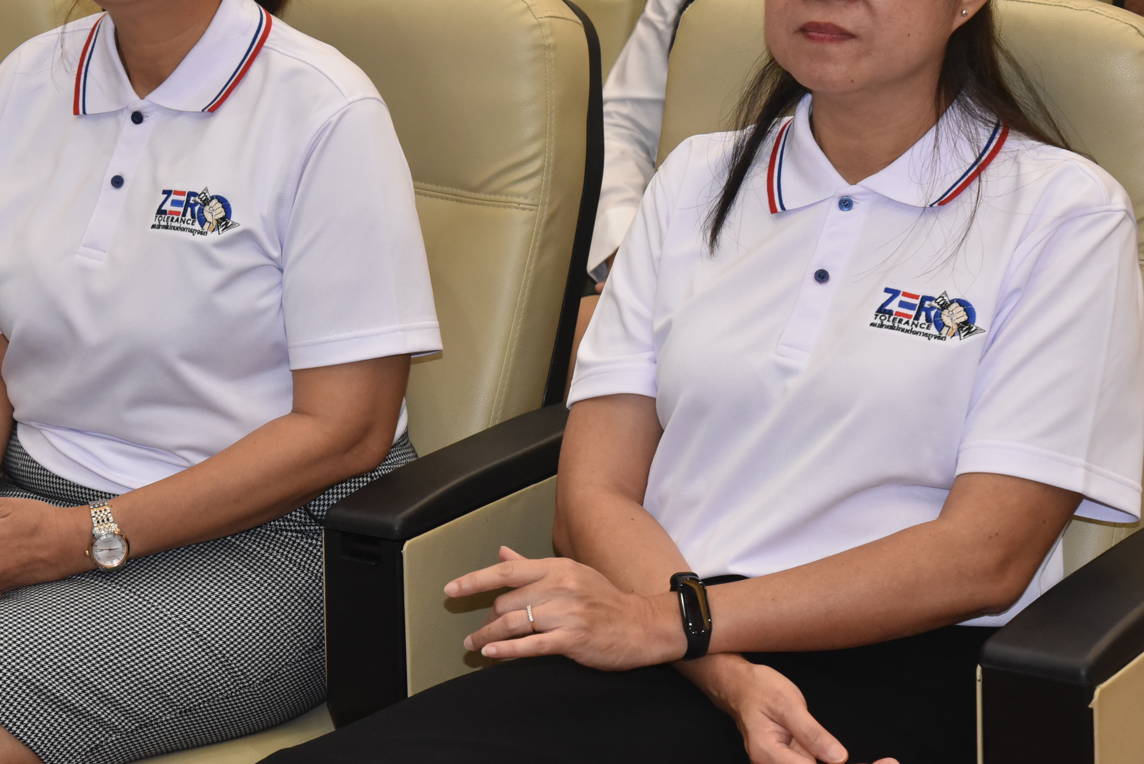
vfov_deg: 13.3
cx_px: 294
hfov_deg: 19.7
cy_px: 240
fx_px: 3274
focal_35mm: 103
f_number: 7.1
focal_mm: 66
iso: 3200
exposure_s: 1/160
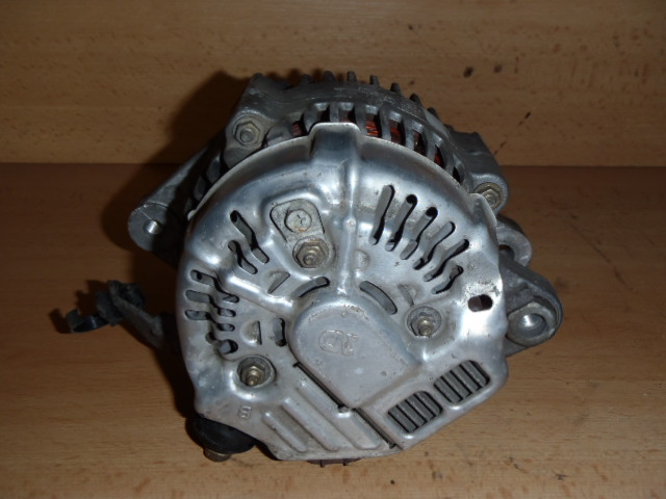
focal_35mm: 38
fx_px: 731
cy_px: 250
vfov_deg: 37.7
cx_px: 333
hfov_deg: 49.0
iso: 100
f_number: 4.6
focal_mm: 6.83
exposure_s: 1/40
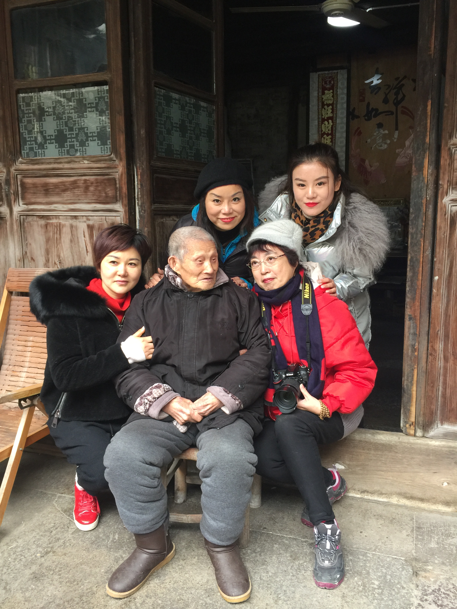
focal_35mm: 29
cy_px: 304
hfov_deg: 48.2
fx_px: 510
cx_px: 228
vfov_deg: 61.7
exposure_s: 1/33
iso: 50
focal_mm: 4.15
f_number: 2.2
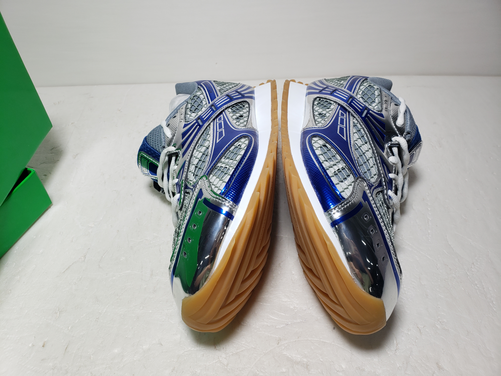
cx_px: 250
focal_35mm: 26
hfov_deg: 67.3
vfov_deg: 53.1
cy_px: 188
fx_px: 376
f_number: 2.4
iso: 50
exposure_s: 1/242
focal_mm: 4.3
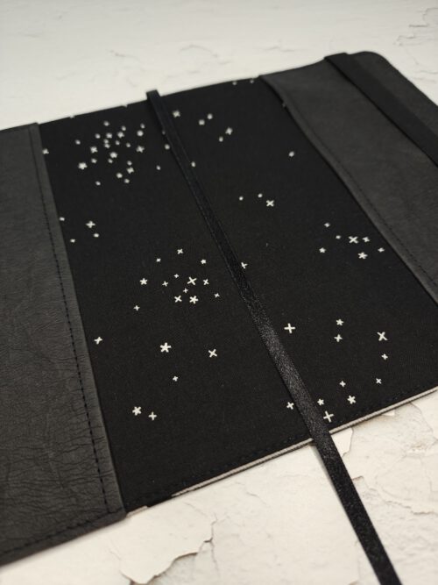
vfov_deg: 73.9
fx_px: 388
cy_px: 292
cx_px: 219
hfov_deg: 58.9
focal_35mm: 23
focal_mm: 6.06
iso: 250
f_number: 1.6
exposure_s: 1/100
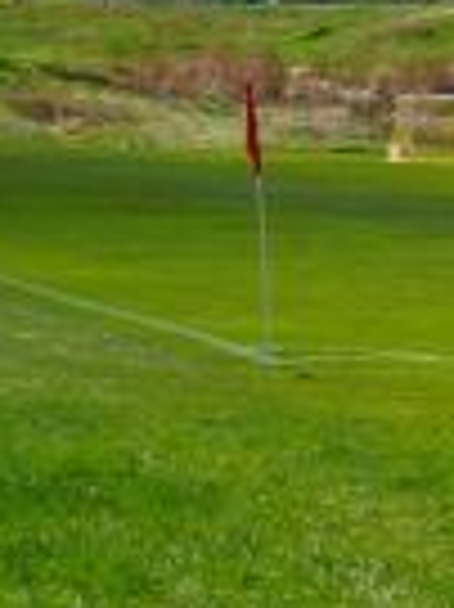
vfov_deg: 9.7
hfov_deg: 6.8
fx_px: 3591
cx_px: 1146
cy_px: 378
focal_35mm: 205
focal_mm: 16
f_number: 11
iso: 100
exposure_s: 1/100
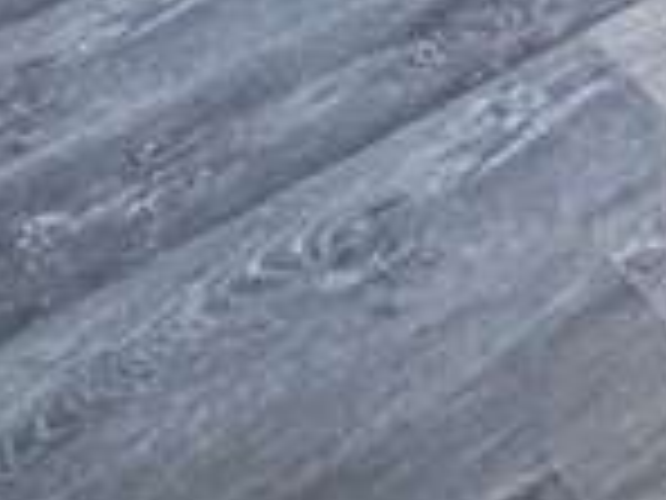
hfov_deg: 19.5
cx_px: 698
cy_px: -977
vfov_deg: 10.7
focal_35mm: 97
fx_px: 1866
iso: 1000
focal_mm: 2.22
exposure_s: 1/60
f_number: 2.2
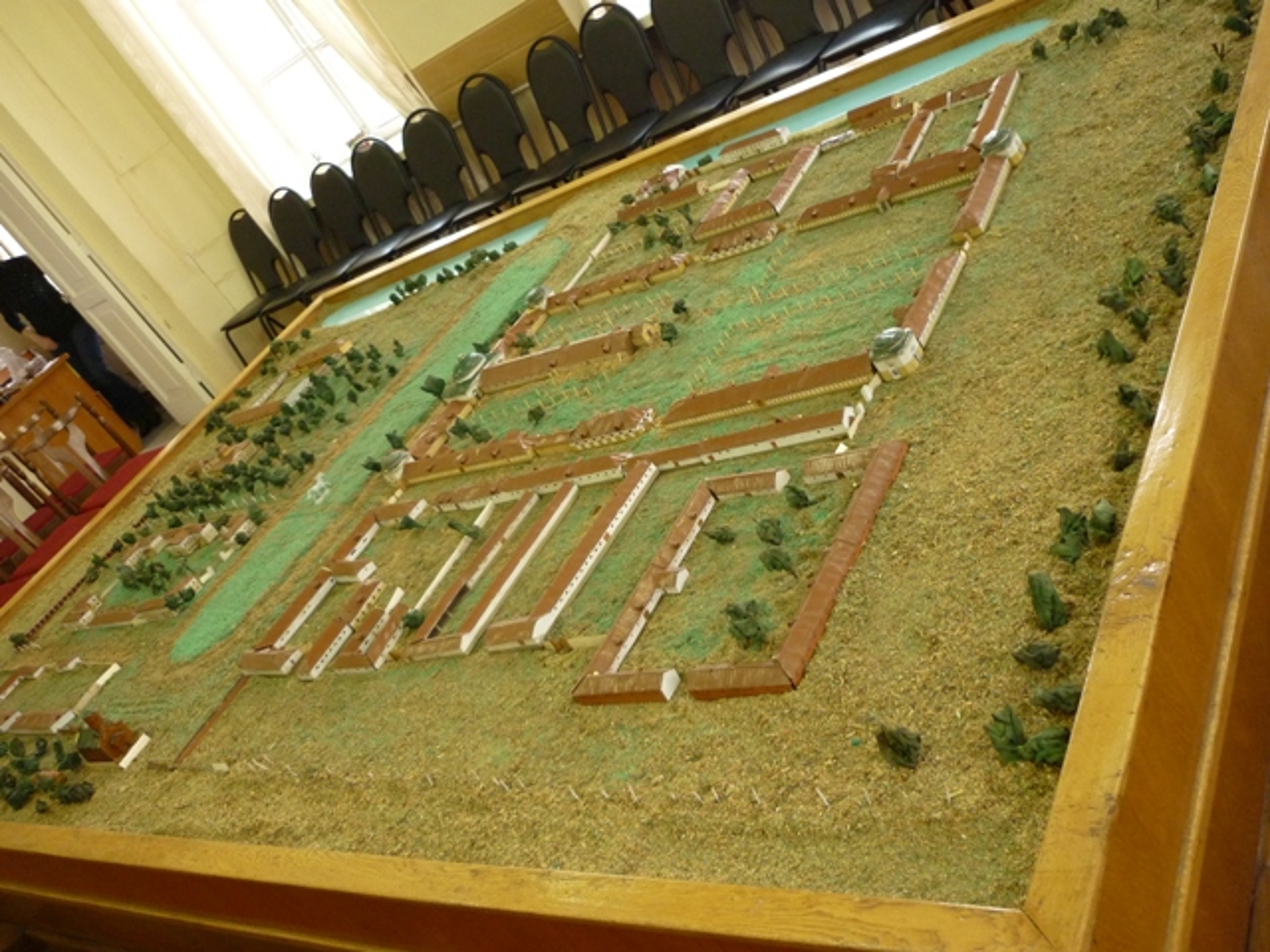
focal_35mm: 33
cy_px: 476
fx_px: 1211
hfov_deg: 55.4
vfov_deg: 42.9
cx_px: 635
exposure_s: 1/30
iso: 320
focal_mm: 5.5
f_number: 2.8
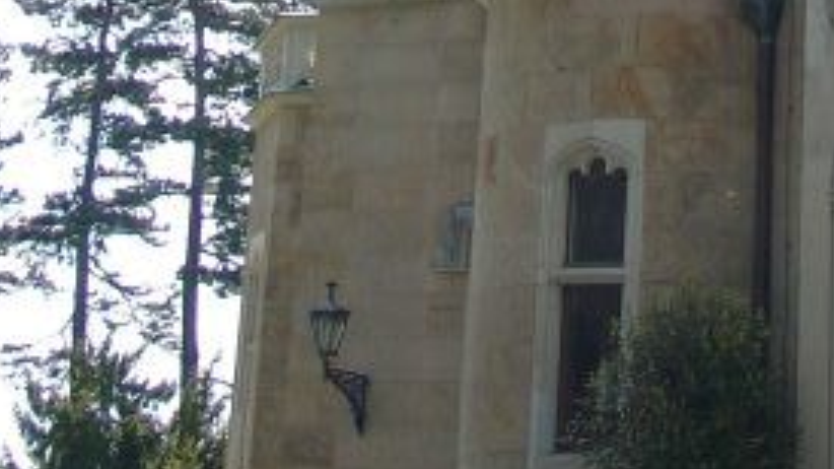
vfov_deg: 10.4
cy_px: -445
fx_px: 2388
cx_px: 703
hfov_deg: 19.5
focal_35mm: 108
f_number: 4
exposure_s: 1/369
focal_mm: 7.13
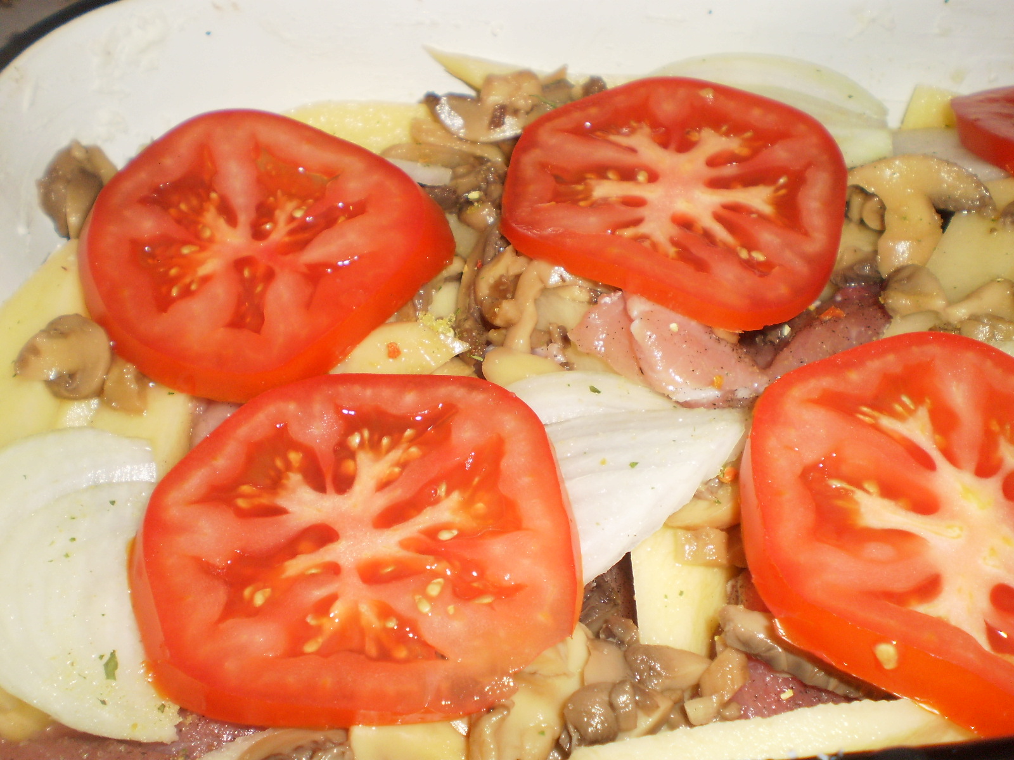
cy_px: 380
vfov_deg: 39.7
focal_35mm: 36
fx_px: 1055
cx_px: 507
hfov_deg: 51.4
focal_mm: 6.3
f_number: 3.1
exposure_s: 1/30
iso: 125
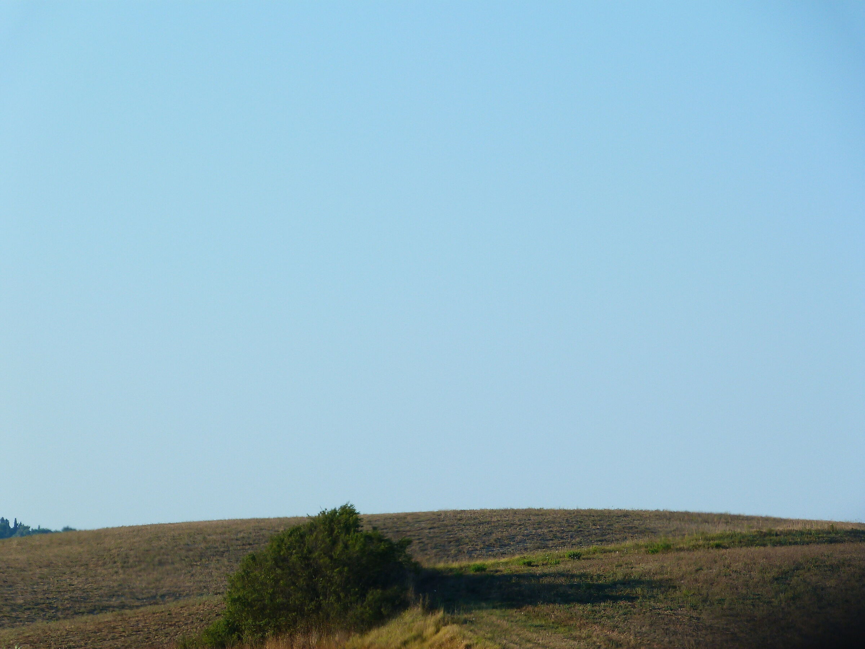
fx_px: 7771
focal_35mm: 311
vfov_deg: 4.8
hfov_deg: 6.4
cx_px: 432
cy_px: 324
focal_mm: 55.9
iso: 80
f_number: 5
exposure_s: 1/250
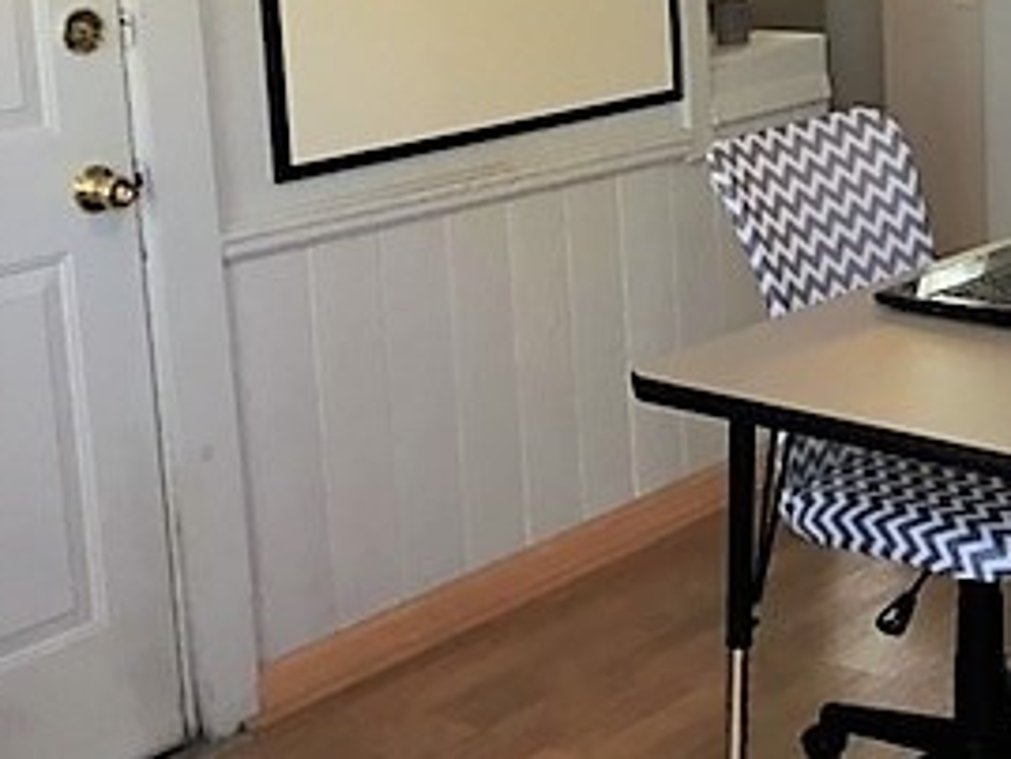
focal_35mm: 69
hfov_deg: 25.6
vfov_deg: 20.9
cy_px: 71
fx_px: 2016
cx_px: 1176
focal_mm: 4.15
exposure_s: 1/30
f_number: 2.2
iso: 32
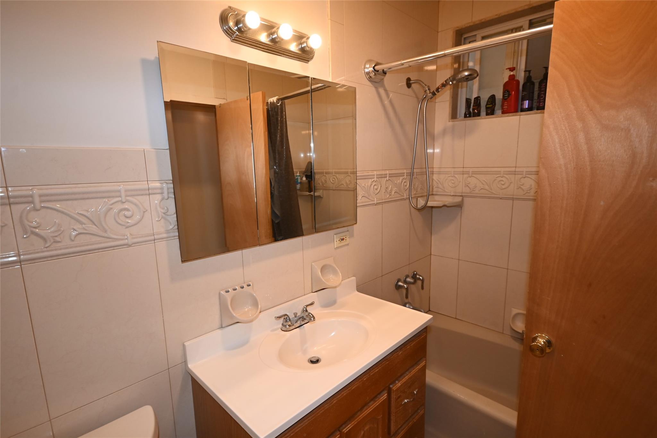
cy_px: 219
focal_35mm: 18
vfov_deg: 67.4
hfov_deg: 90.0
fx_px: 328
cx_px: 328
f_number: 4.5
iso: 320
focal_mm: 12
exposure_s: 1/60
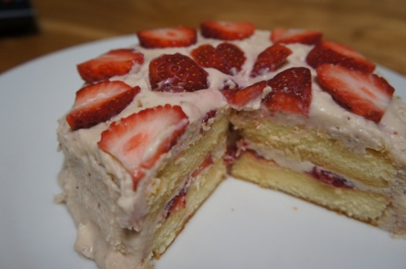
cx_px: 203
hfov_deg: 53.2
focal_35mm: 36
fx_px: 405
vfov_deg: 36.8
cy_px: 134
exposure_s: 1/160
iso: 800
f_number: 4
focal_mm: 24
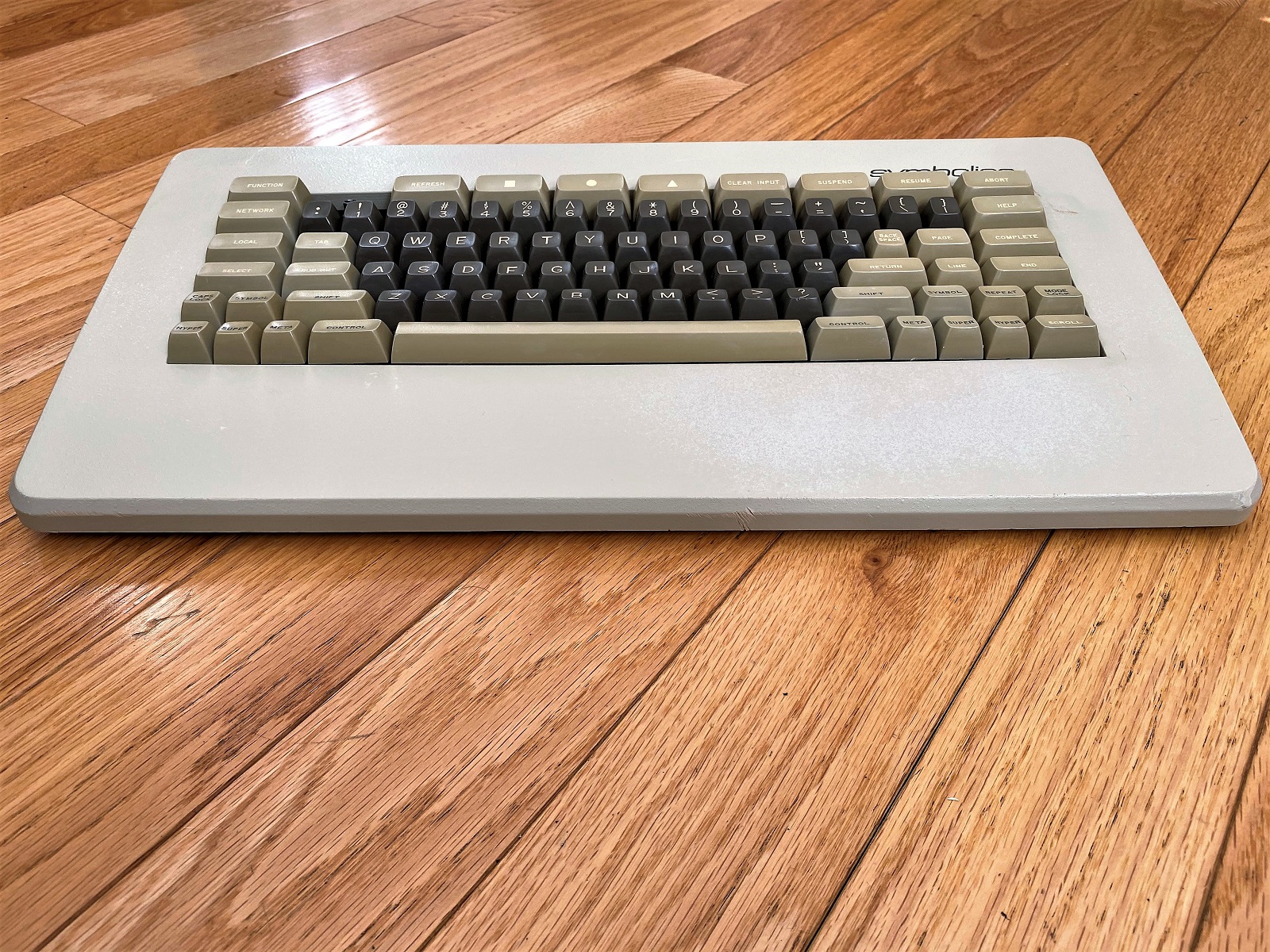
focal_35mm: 26
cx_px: 635
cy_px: 476
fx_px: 954
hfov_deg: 67.3
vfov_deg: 53.1
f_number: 1.8
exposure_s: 1/122
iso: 50
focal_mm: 4.25
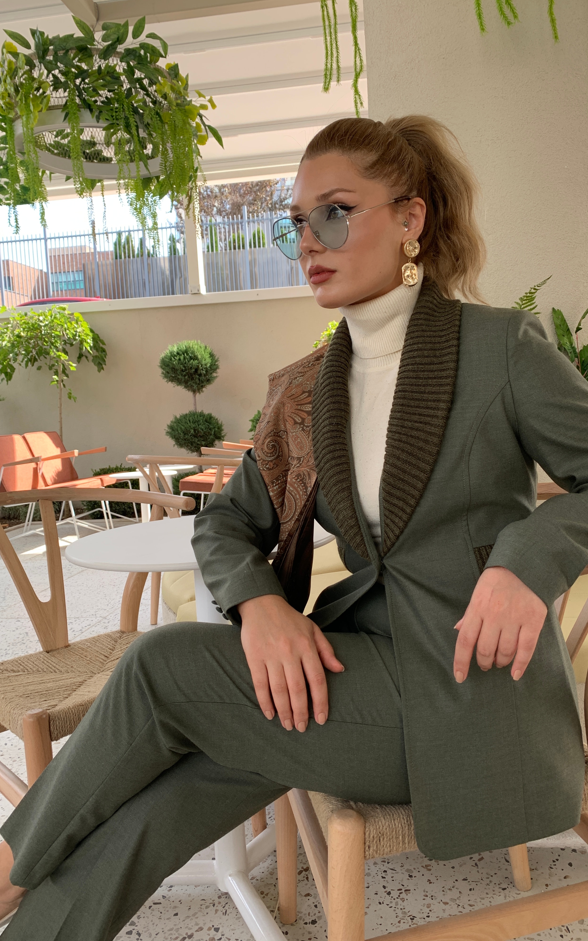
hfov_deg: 44.5
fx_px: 718
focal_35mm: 28
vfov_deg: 66.5
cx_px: 320
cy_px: 475
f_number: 1.8
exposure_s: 1/150
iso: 25
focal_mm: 4.25
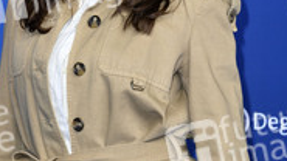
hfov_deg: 7.1
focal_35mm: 305
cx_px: 104
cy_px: 65
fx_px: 2321
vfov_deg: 4.0
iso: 1000
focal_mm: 135
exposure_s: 1/250
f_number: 5.6
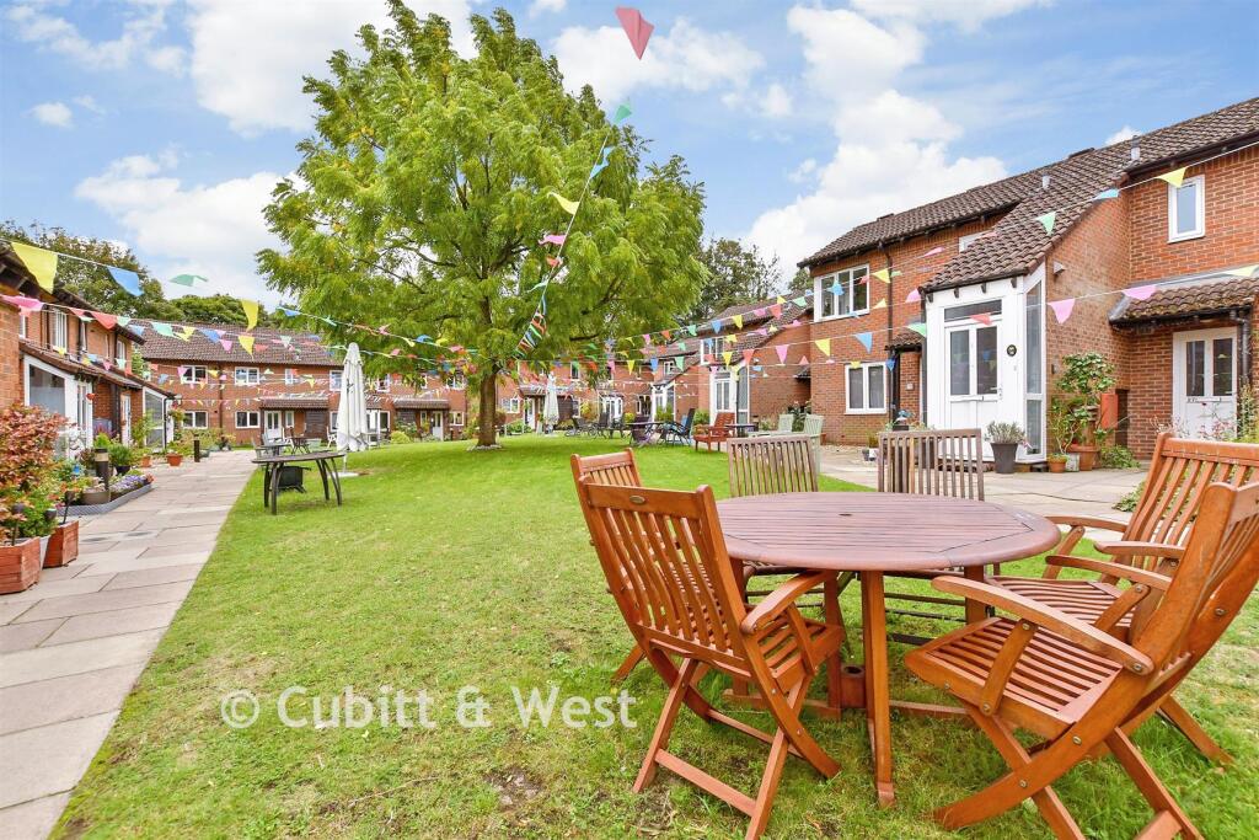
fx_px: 525
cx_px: 630
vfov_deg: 77.3
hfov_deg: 100.4
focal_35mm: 15
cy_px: 420
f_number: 8
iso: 160
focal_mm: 10
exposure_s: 1/80
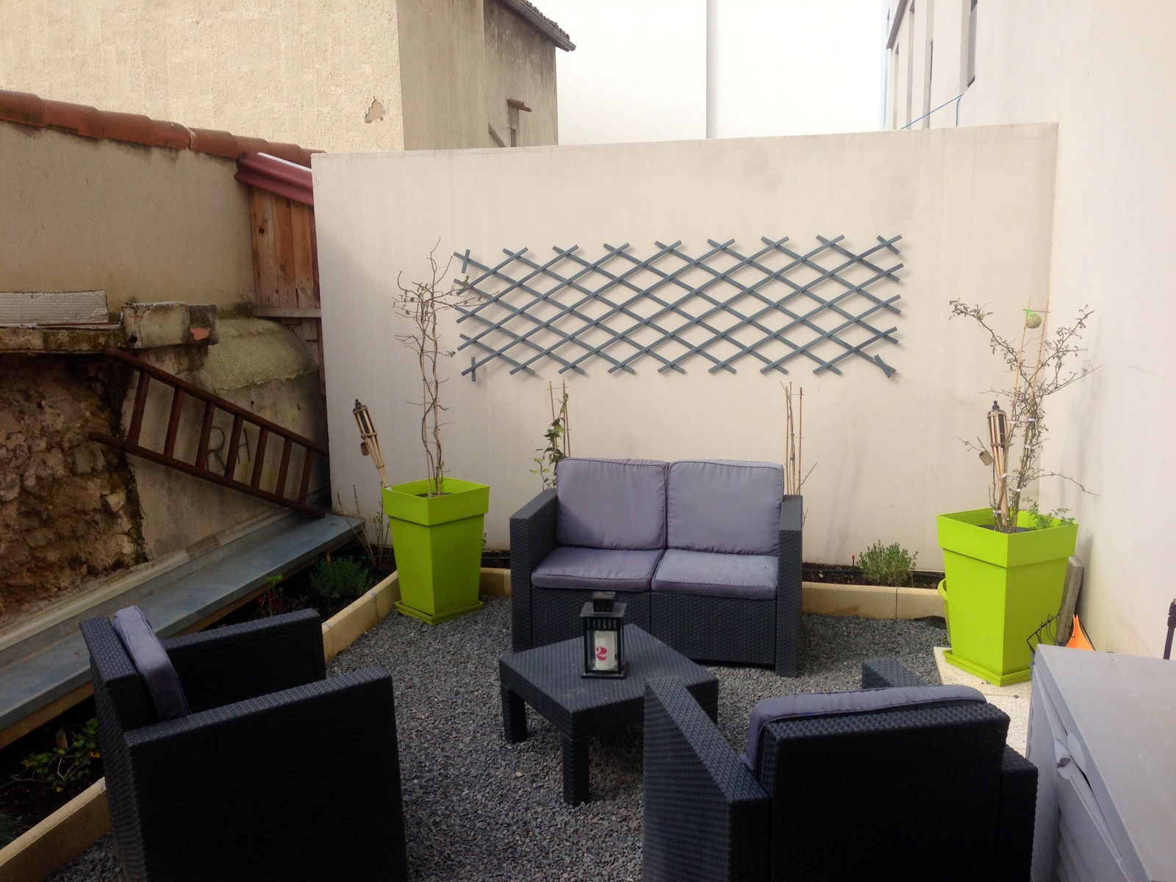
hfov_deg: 55.4
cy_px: 441
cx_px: 588
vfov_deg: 42.9
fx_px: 1121
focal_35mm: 33
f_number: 2.4
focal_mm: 4.12
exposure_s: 1/834
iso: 50
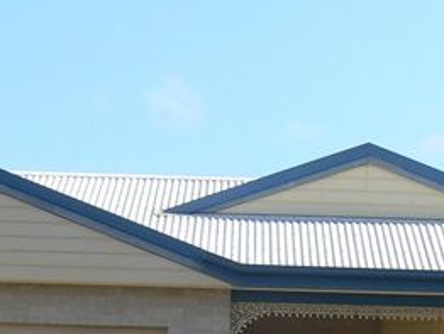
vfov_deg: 7.8
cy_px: 437
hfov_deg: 10.4
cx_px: 300
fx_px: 2426
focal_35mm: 189
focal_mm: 10.4
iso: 80
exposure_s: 1/500
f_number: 5.6
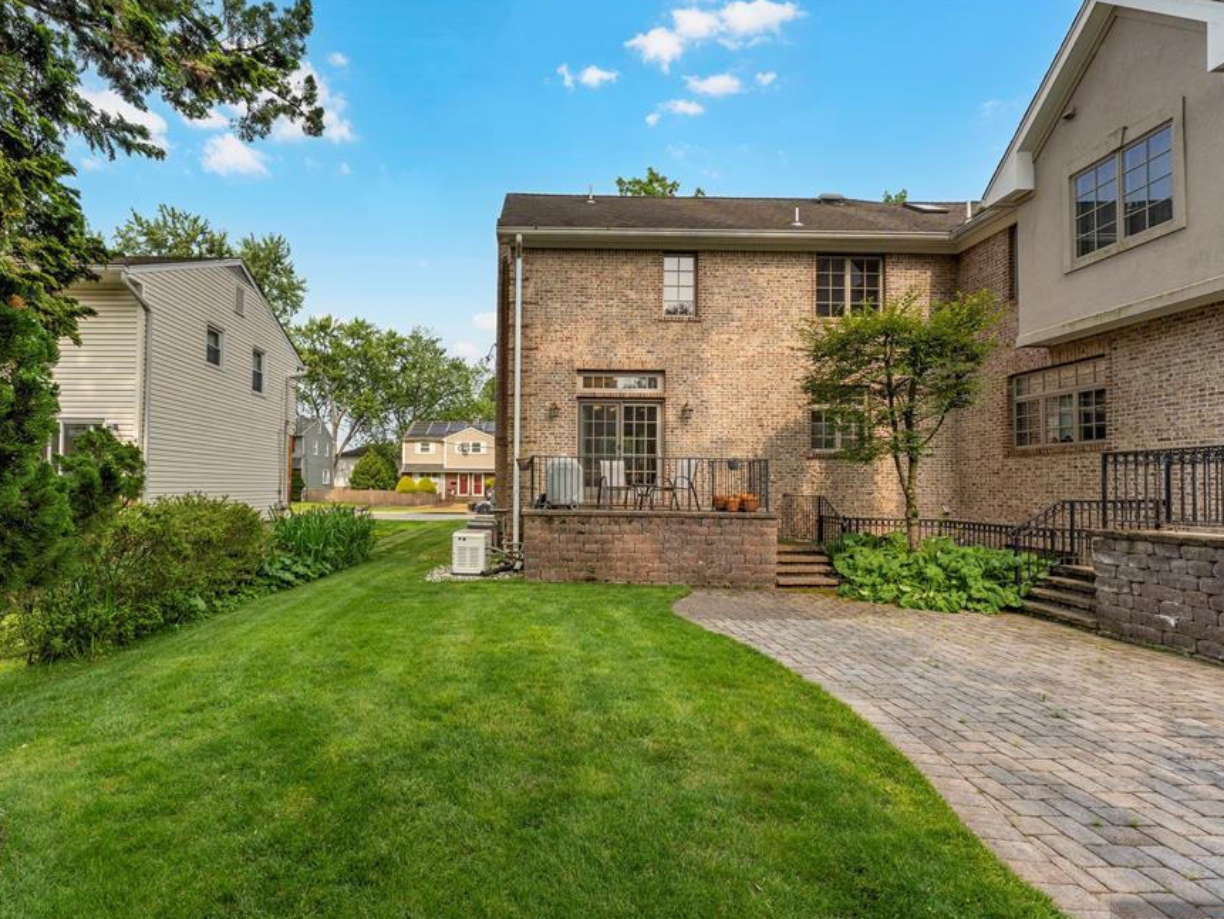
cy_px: 478
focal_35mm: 16
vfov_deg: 78.1
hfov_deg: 93.9
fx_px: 566
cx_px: 527
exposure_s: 1/1000
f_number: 8
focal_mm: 14
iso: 400
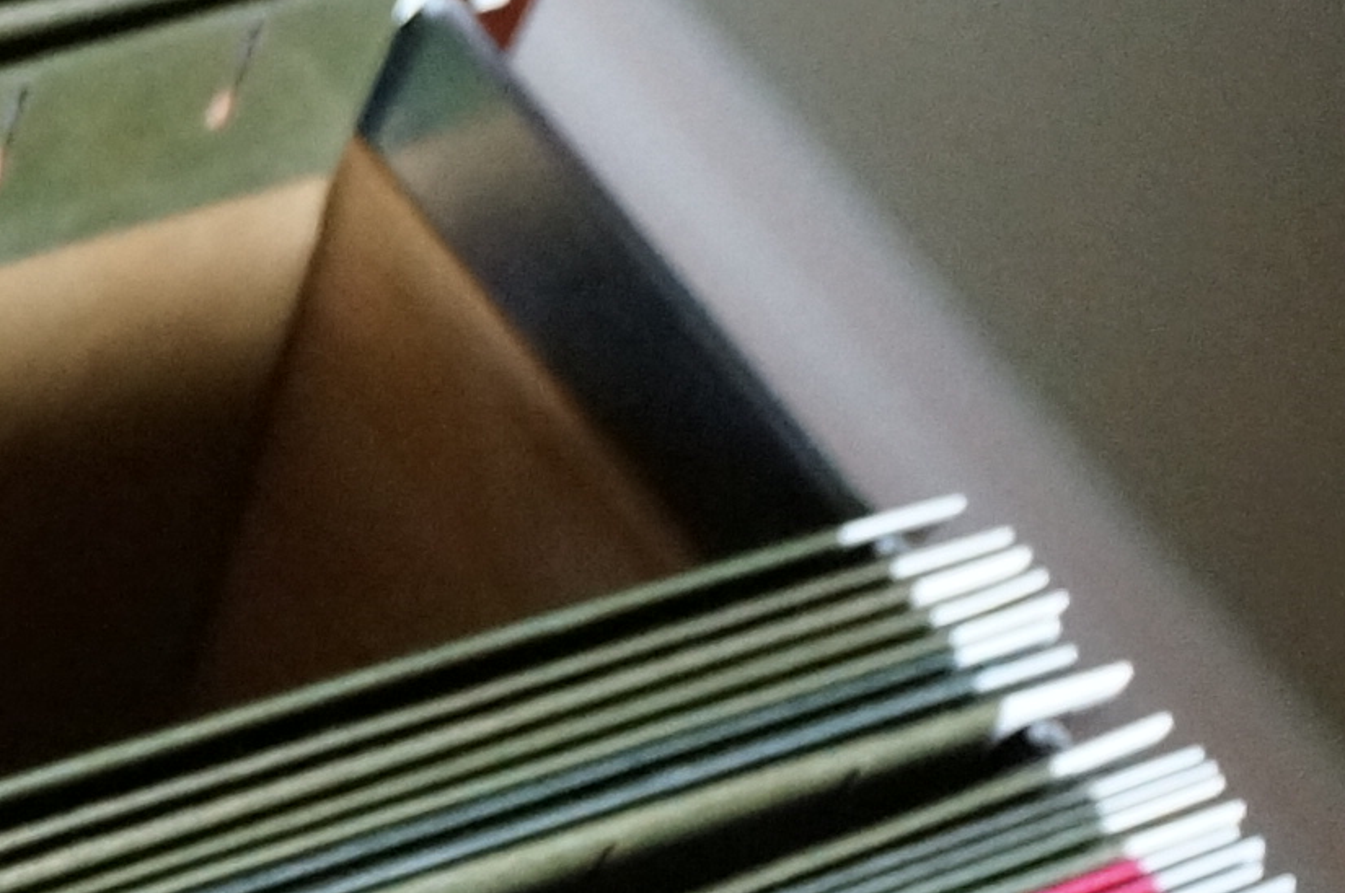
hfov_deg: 12.4
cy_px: 1732
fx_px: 5566
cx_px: -1226
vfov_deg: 8.7
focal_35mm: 149
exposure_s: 1/60
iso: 3200
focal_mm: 23
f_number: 4
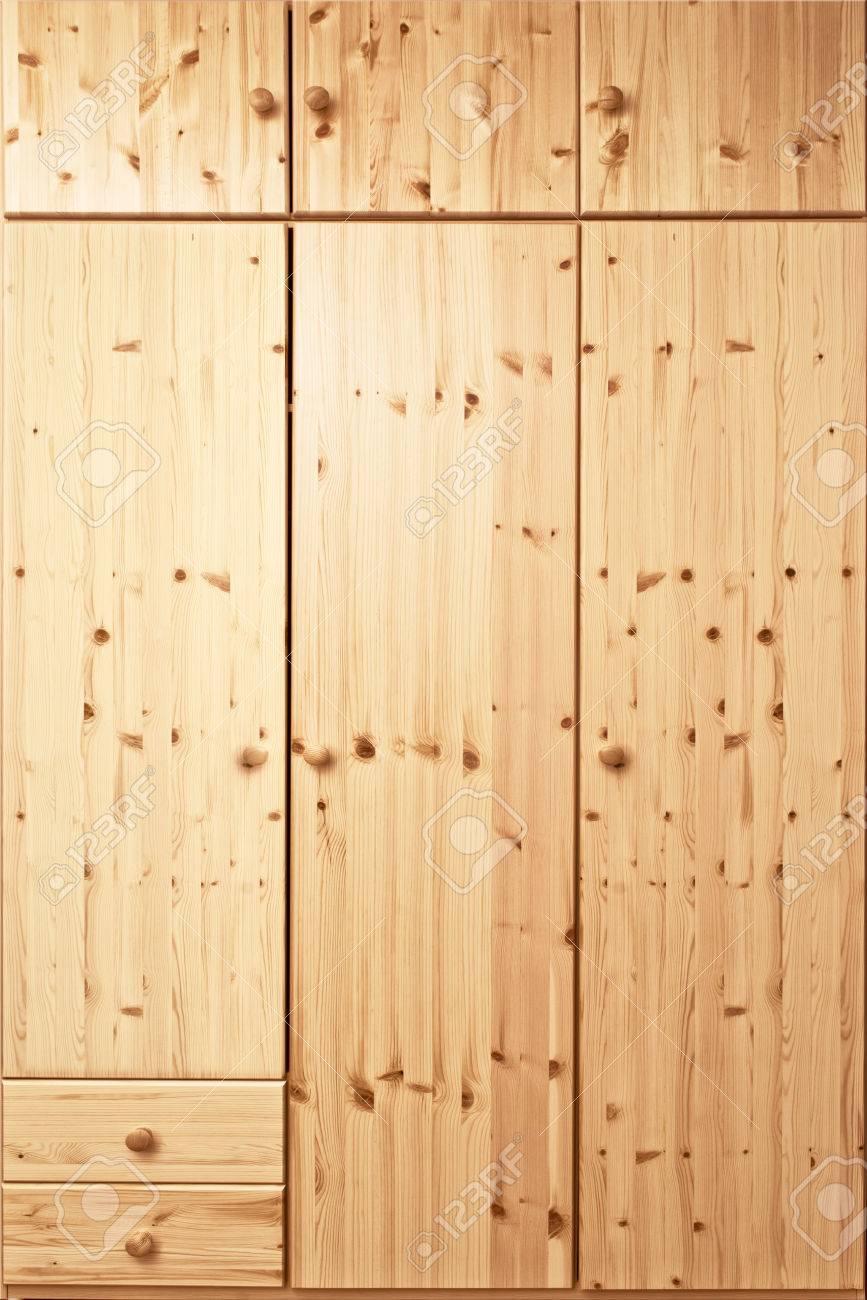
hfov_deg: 53.1
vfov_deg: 73.7
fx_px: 867
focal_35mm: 24
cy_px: 650
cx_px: 434
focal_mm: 24
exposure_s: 1/125
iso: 100
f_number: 8
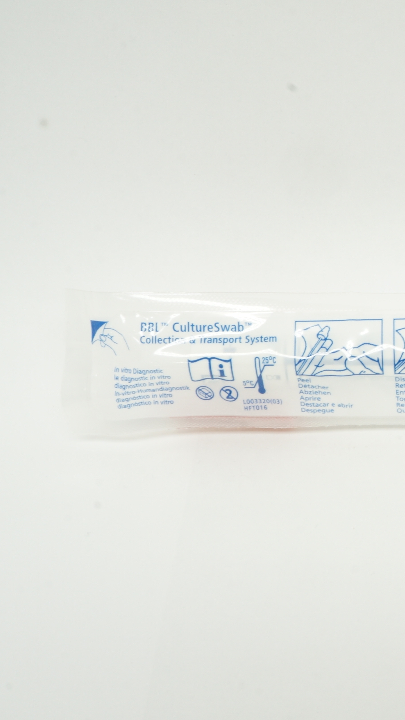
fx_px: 1142
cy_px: 359
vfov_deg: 35.0
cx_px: 487
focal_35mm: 60
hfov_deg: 19.0
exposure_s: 1/5
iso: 400
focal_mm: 25
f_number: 20
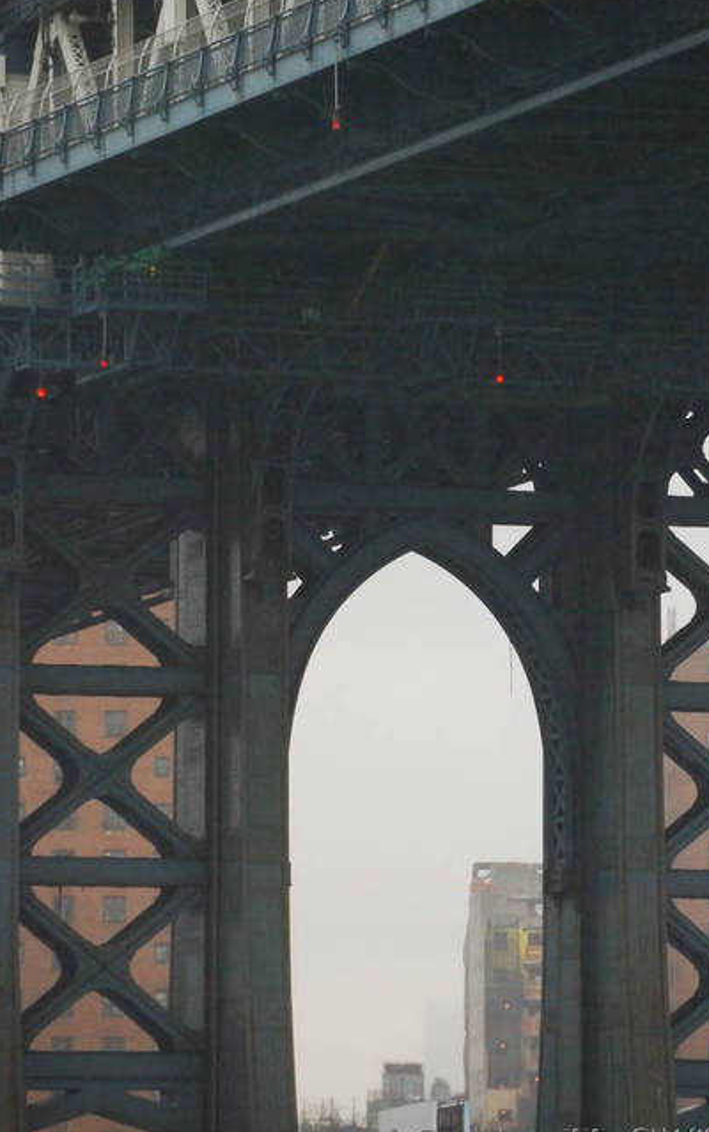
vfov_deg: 6.3
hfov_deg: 3.9
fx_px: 10345
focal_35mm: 335
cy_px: 567
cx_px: 411
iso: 1600
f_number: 5.6
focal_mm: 200
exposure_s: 1/500
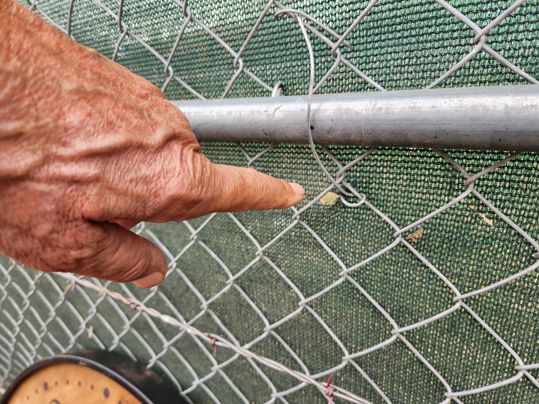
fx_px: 358
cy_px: 202
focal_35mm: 23
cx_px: 270
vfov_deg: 58.9
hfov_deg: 73.9
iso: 20
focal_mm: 5.4
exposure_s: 1/180
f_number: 1.8
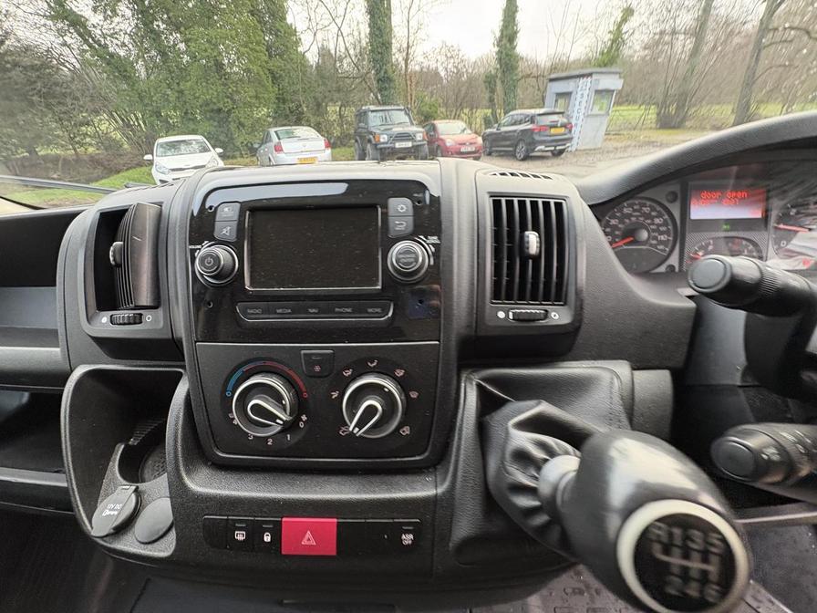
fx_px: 330
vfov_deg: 85.7
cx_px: 408
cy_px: 306
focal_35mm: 14
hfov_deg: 102.1
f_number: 2.2
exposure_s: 1/60
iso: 320
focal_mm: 2.22
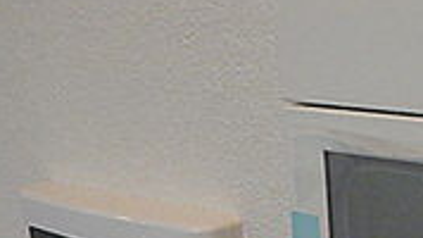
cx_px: 478
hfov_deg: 22.7
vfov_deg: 13.3
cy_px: 295
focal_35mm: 88
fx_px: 987
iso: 400
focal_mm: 4.3
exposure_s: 1/80
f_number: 2.8
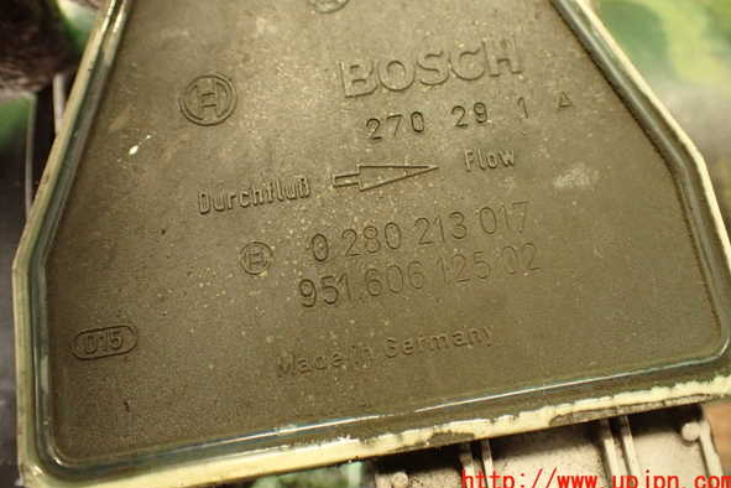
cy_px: 219
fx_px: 772
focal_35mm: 38
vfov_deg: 35.0
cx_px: 370
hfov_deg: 50.7
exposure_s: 1/30
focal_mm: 6.37
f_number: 2.5
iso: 800
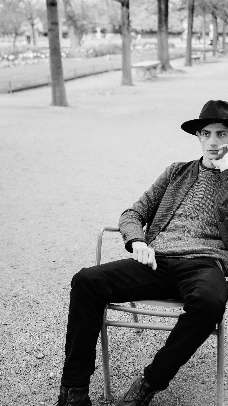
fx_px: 570
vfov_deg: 39.2
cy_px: 206
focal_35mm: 53
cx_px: 186
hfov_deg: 22.3
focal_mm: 35
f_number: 2.8
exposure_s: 1/400
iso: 400
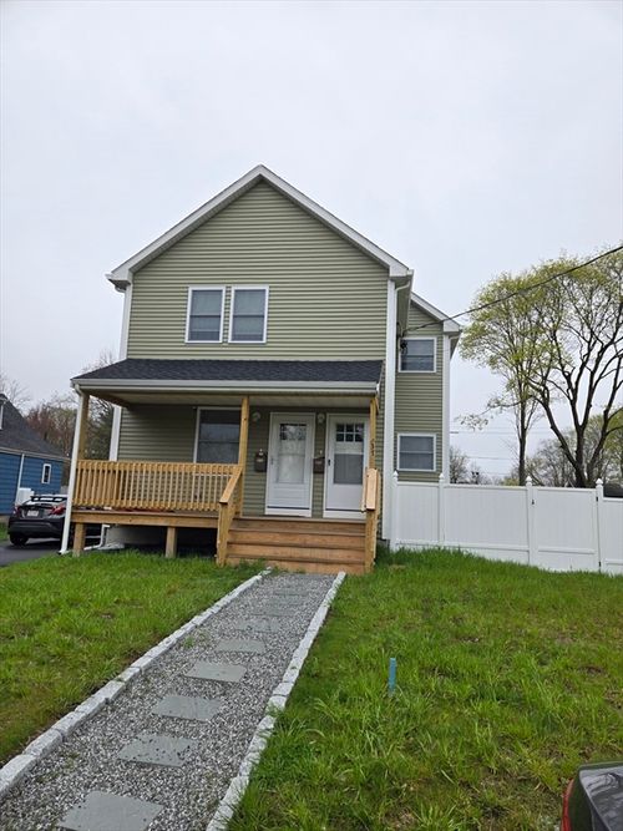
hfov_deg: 58.9
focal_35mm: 23
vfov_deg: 73.9
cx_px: 312
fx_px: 552
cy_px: 416
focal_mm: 5.4
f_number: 1.8
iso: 25
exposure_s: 1/701
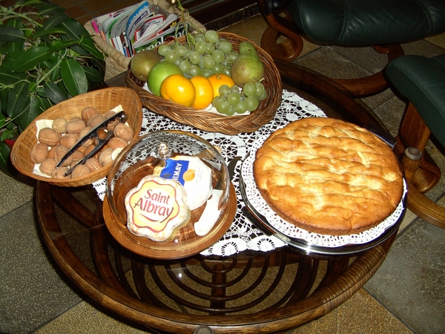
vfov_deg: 38.7
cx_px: 222
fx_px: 476
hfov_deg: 50.1
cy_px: 167
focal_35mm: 37
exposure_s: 1/50
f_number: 2.8
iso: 64
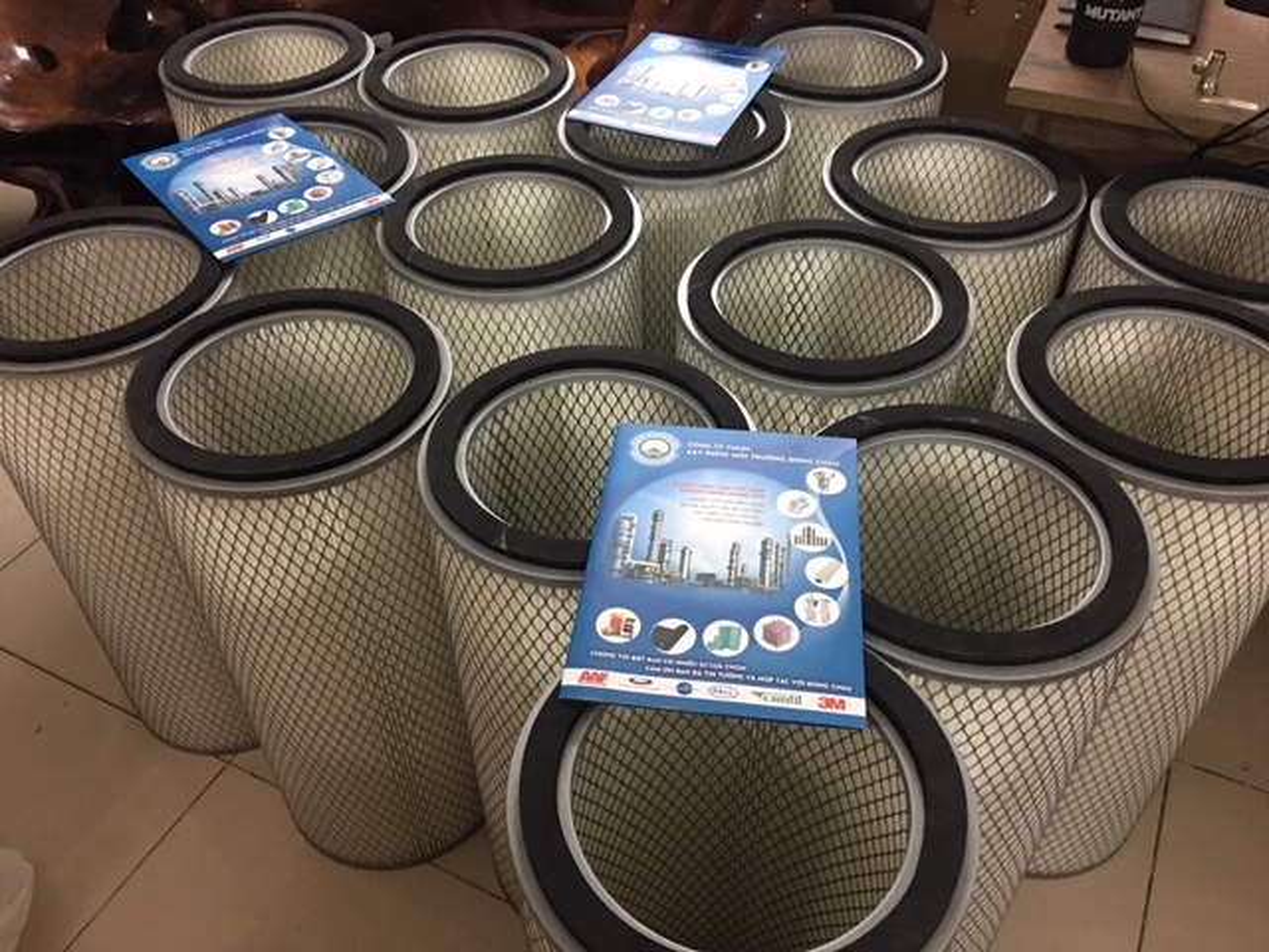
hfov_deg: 61.7
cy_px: 476
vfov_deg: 48.2
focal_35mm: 29
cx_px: 634
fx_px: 1063
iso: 125
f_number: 2.2
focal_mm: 4.15
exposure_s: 1/8
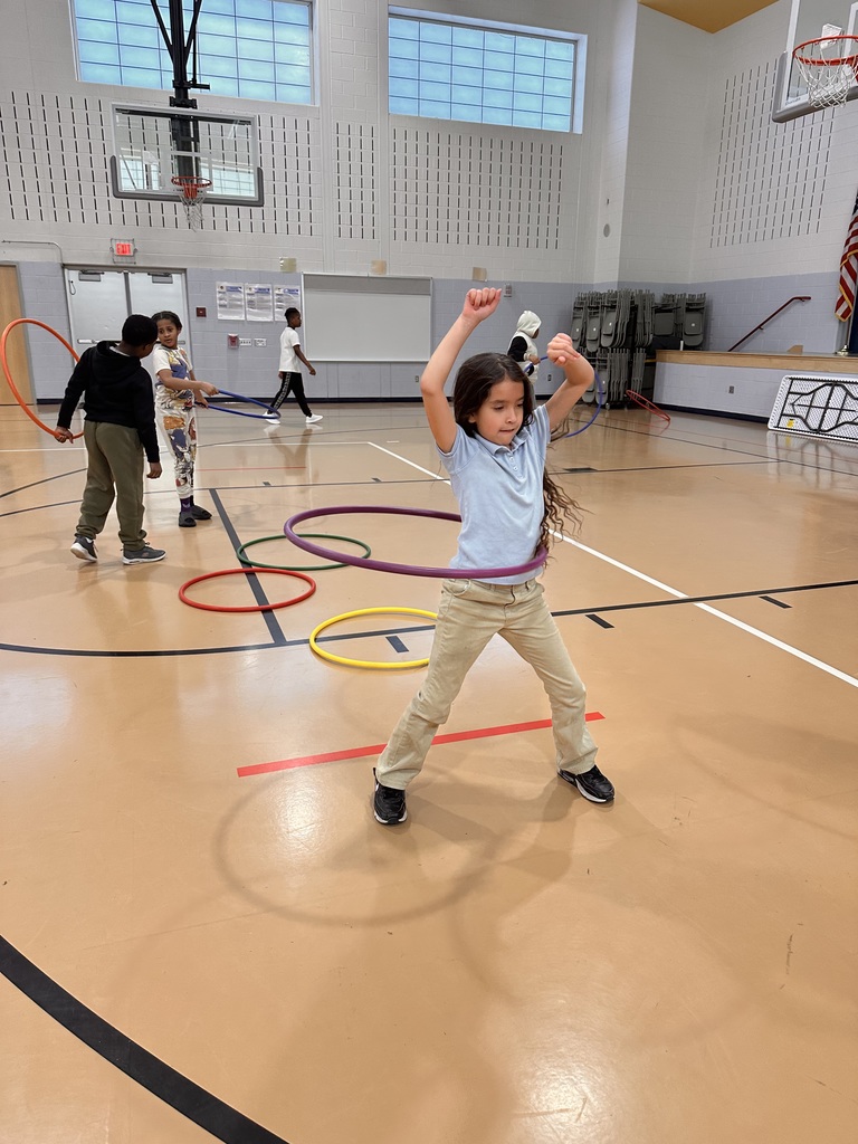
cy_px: 572
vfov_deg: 71.6
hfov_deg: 56.8
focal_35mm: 24
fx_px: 793
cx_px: 429
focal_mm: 6.86
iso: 160
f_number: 1.78
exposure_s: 1/121
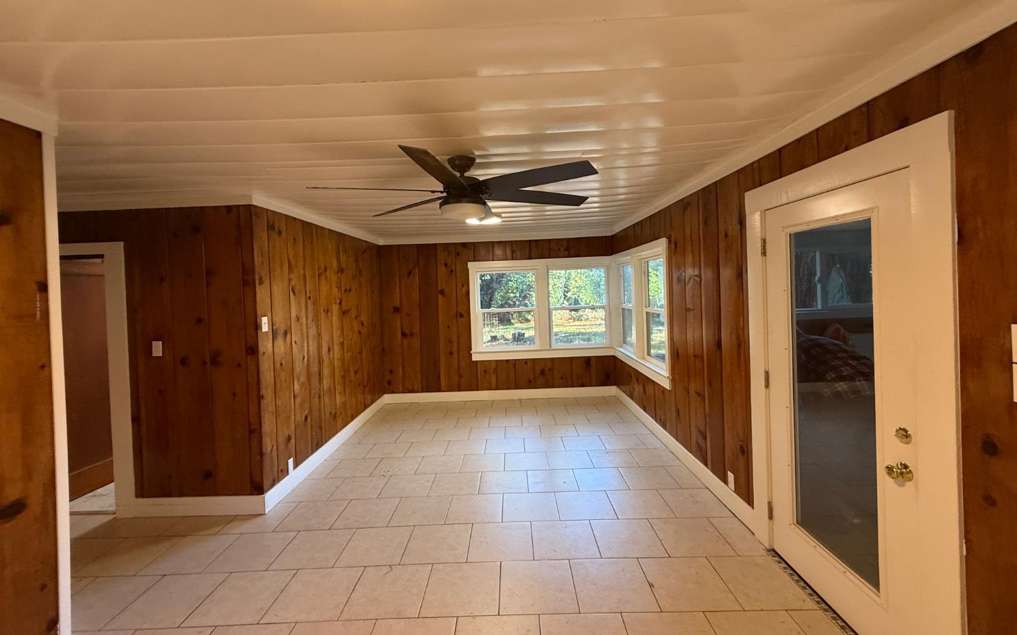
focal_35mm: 15
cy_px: 292
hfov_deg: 101.5
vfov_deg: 74.6
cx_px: 508
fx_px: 416
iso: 320
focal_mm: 2.22
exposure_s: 1/60
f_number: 2.2
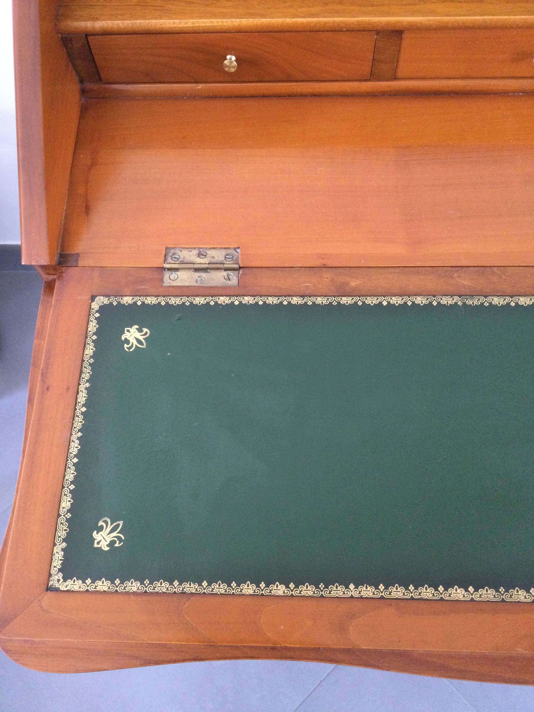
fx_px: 638
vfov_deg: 58.4
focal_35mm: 31
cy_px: 356
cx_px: 267
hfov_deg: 45.4
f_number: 2.4
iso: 200
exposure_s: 1/25
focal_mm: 3.3
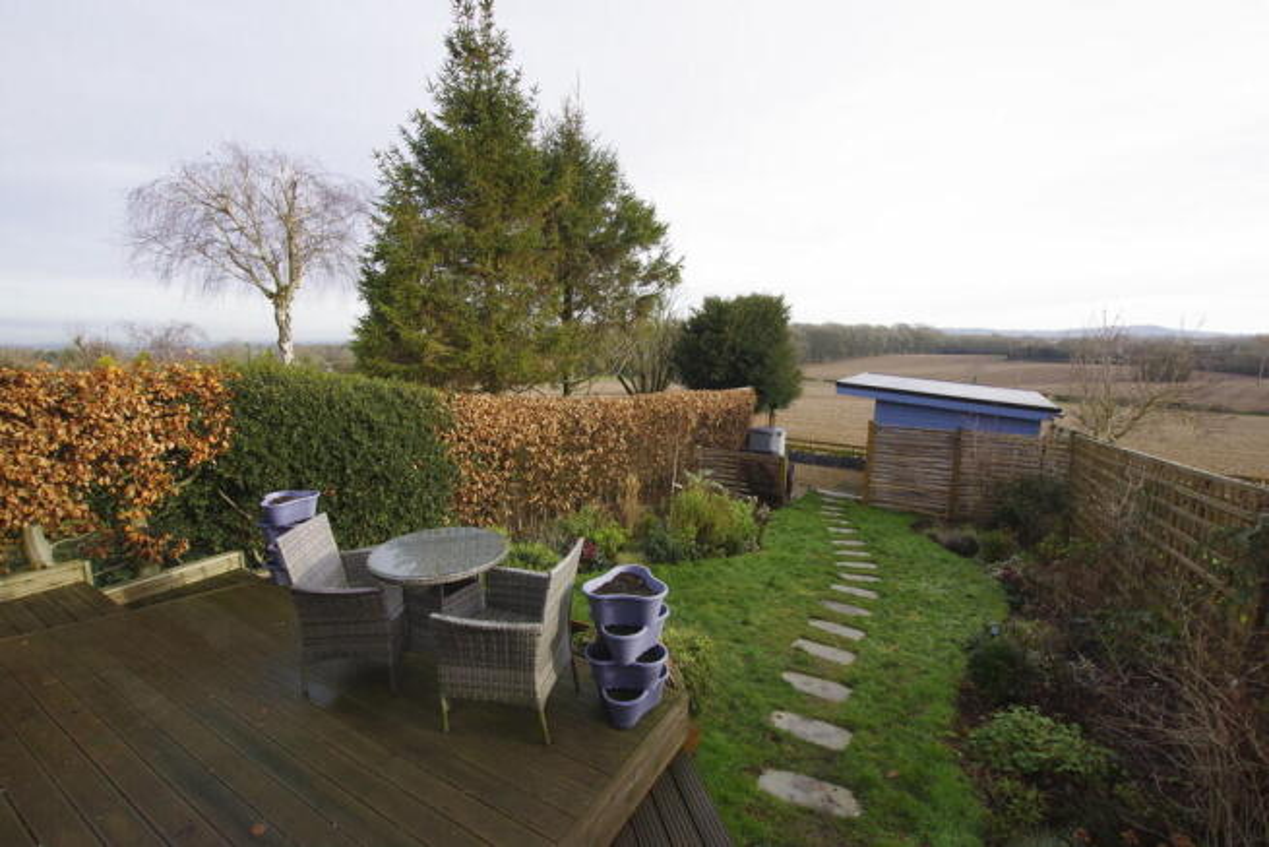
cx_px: 634
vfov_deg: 77.4
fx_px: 529
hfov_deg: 100.4
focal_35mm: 15
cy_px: 424
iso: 200
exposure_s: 1/60
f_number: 8
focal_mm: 10
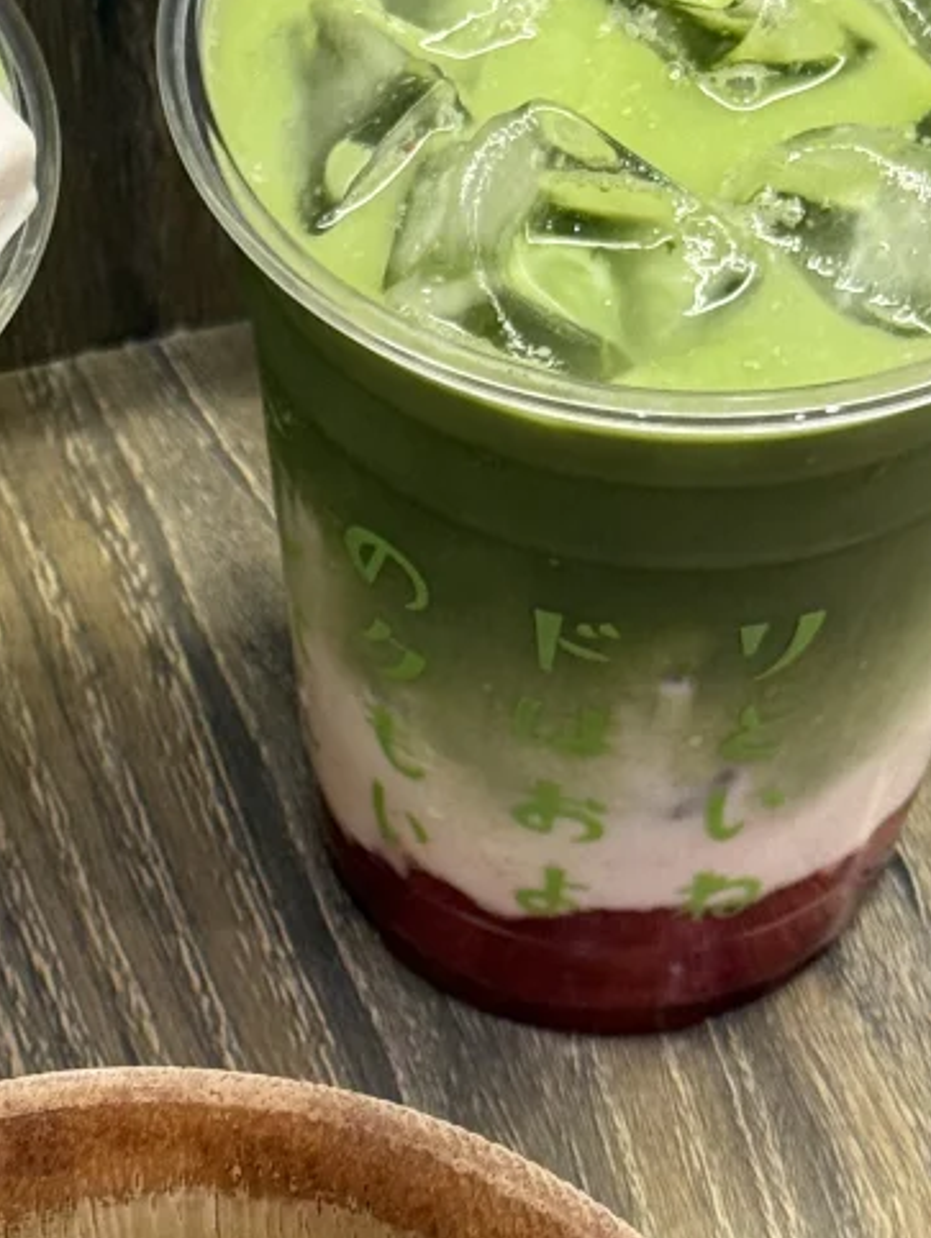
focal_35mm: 143
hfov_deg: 10.3
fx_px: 5121
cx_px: 138
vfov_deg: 13.8
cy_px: 869
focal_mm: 6.76
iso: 250
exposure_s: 1/60
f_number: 1.78
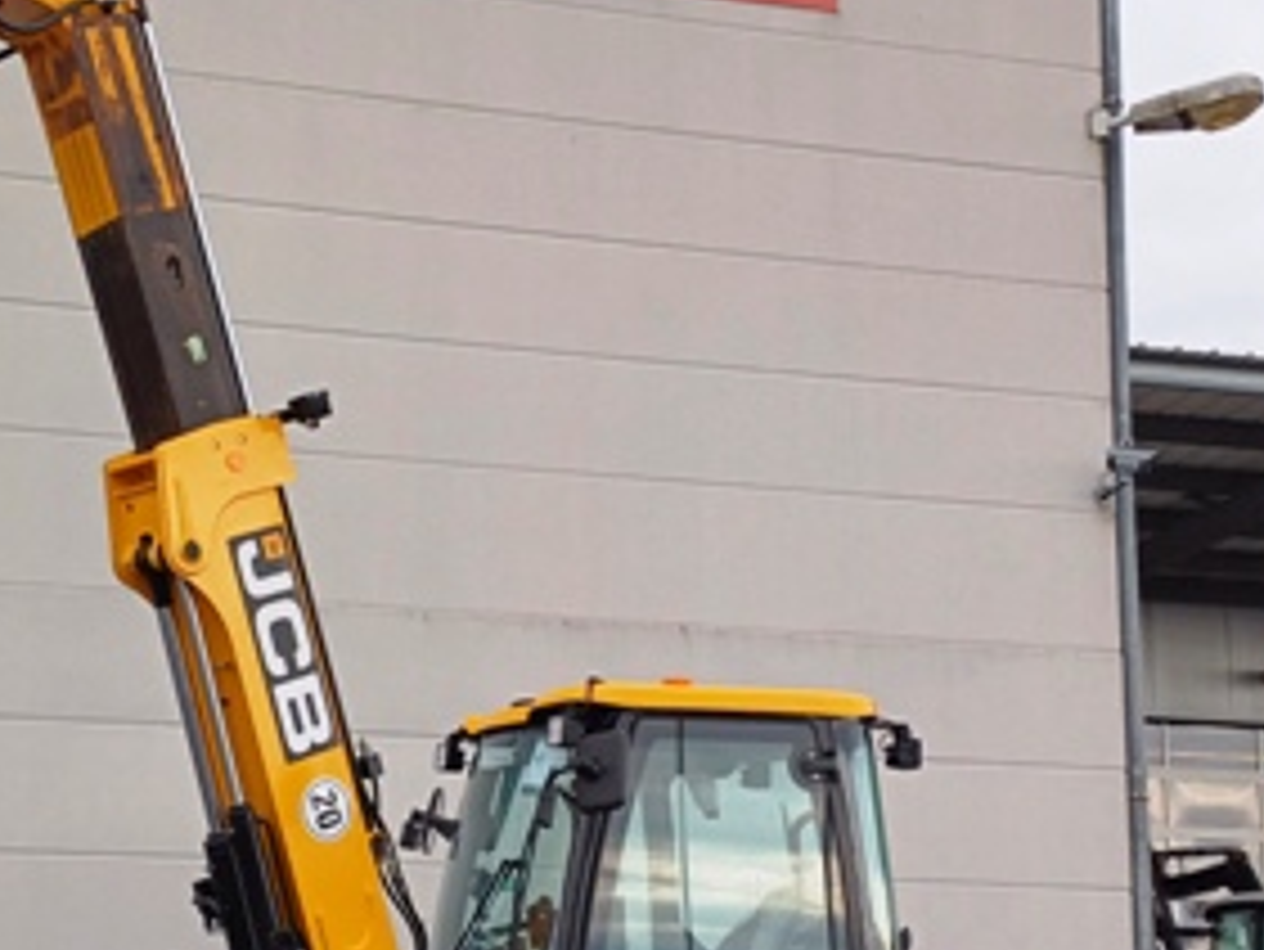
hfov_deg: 33.4
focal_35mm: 57
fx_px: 2082
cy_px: 662
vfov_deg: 25.5
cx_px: 396
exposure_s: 1/108
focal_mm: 4.65
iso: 50
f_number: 1.8
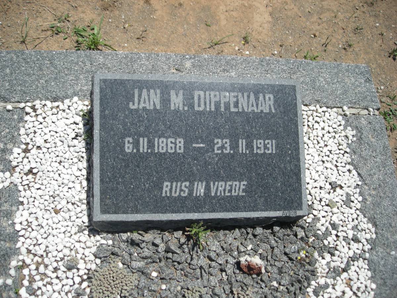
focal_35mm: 35
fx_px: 401
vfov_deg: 40.7
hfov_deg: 52.6
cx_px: 198
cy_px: 149
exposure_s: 1/276
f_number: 5.7
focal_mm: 5.7
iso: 50
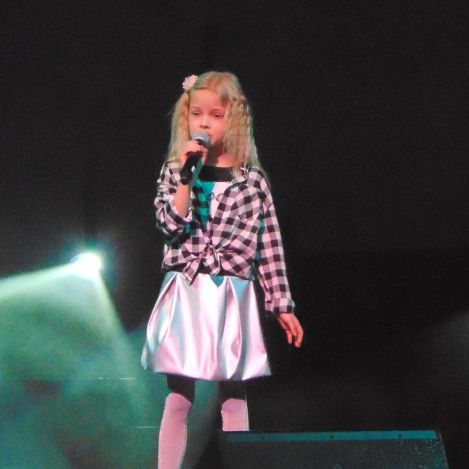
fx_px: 3556
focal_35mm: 232
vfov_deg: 7.5
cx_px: 199
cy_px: 320
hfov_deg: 7.5
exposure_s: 1/200
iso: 800
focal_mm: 29.5
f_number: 4
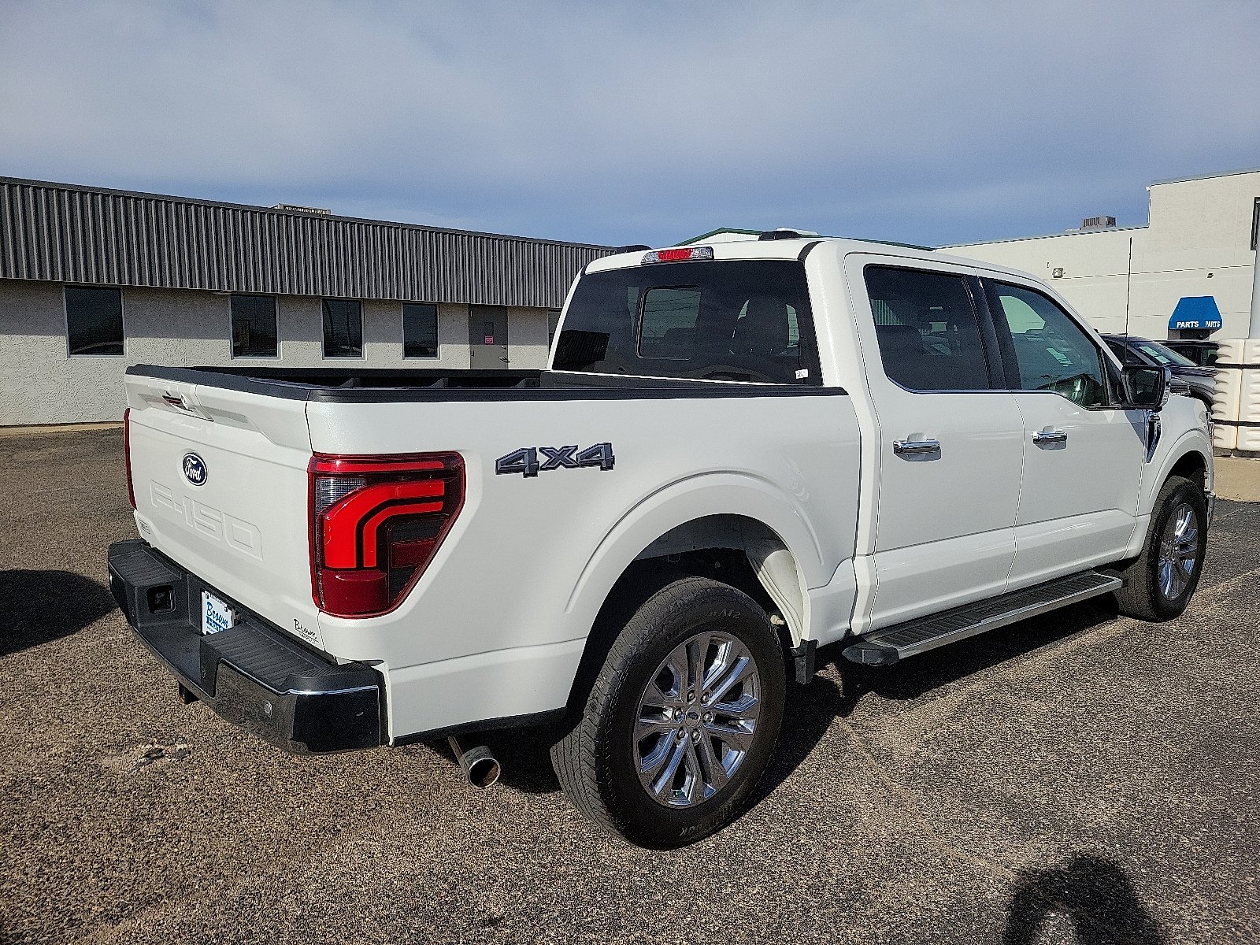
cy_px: 472
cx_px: 630
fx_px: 946
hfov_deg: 67.3
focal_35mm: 26
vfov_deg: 53.1
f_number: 1.8
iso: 50
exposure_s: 1/5000
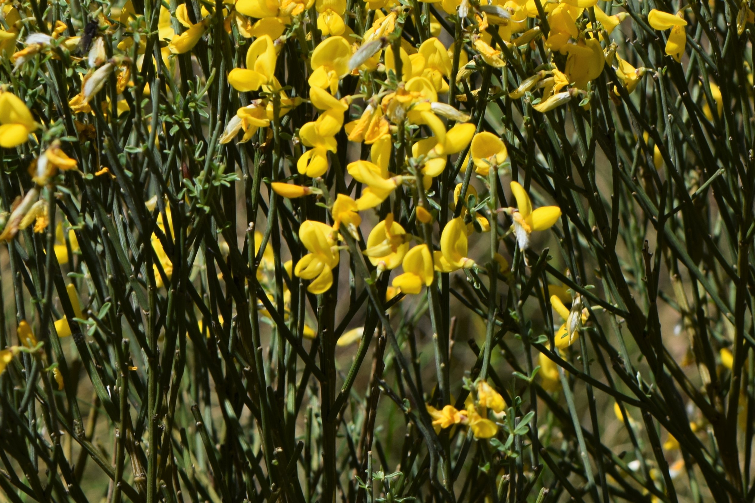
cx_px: 598
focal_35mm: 305
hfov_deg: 6.7
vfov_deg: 4.5
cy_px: 21
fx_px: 6400
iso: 200
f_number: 8
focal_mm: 85
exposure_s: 1/1000
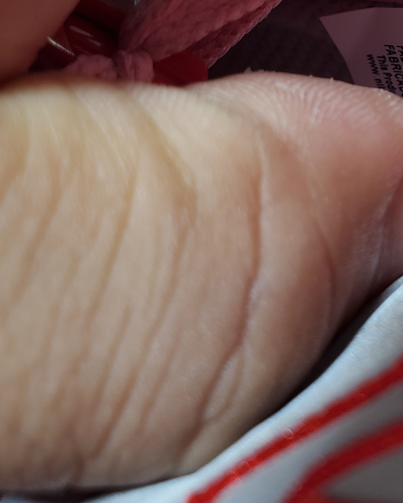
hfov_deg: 20.6
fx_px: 1014
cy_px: 31
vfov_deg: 26.8
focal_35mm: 68
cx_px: 518
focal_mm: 4.3
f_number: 2.4
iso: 50
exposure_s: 1/100
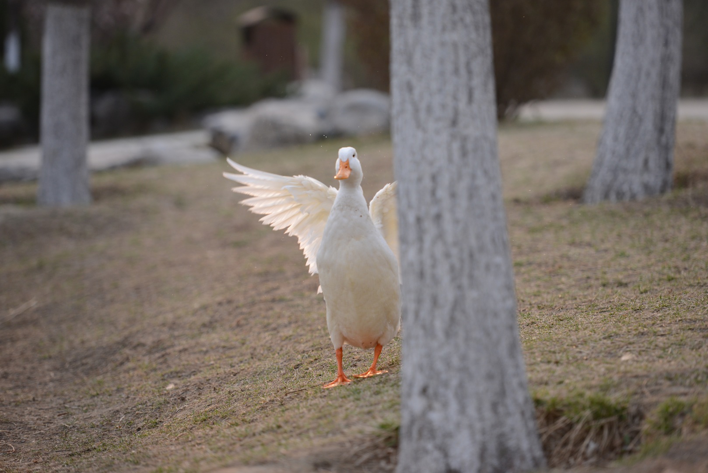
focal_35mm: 170
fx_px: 3344
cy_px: 236
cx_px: 354
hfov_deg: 12.1
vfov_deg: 8.1
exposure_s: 1/1600
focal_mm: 170
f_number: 3.2
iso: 640
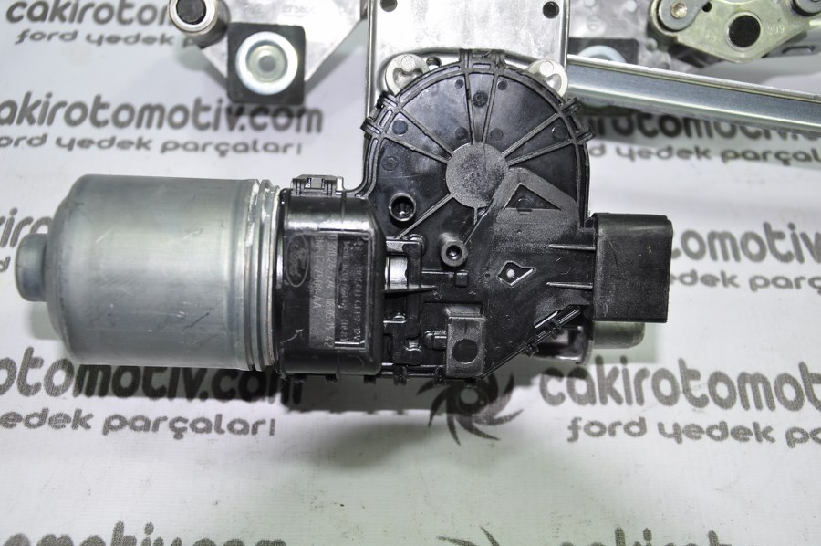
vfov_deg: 28.0
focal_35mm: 48
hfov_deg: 41.2
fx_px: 1093
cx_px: 410
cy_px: 273
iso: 200
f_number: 5
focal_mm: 32
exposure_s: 1/40
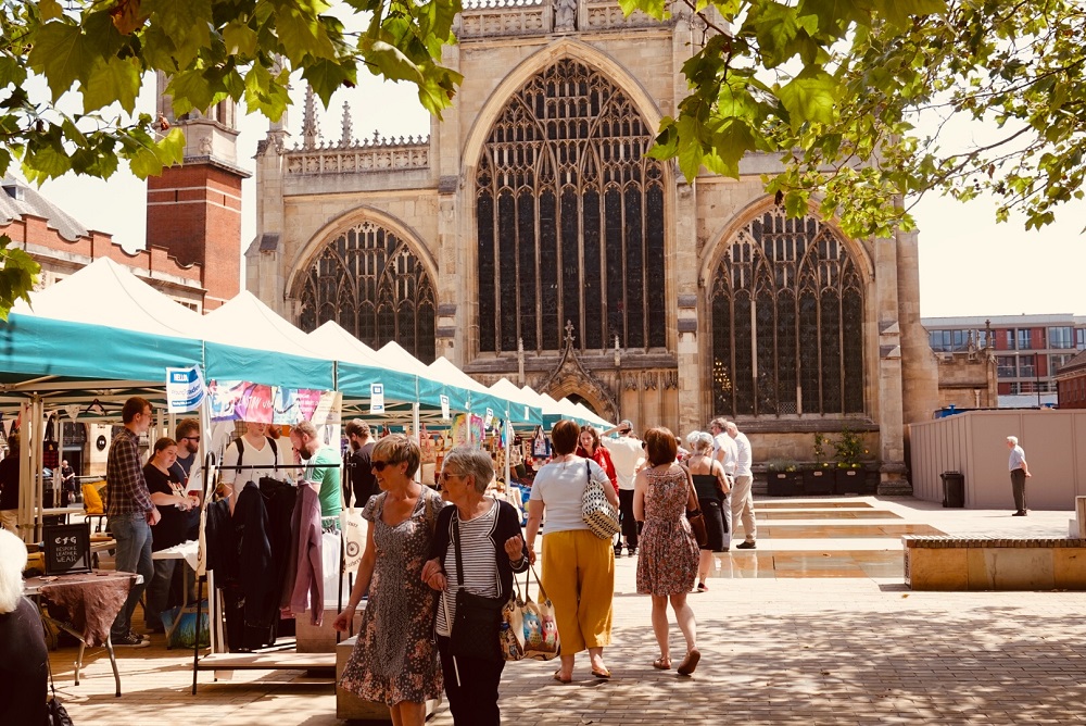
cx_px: 543
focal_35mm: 44
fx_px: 1328
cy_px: 363
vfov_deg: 30.6
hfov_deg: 44.5
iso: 100
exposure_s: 1/400
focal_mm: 16.31
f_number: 4
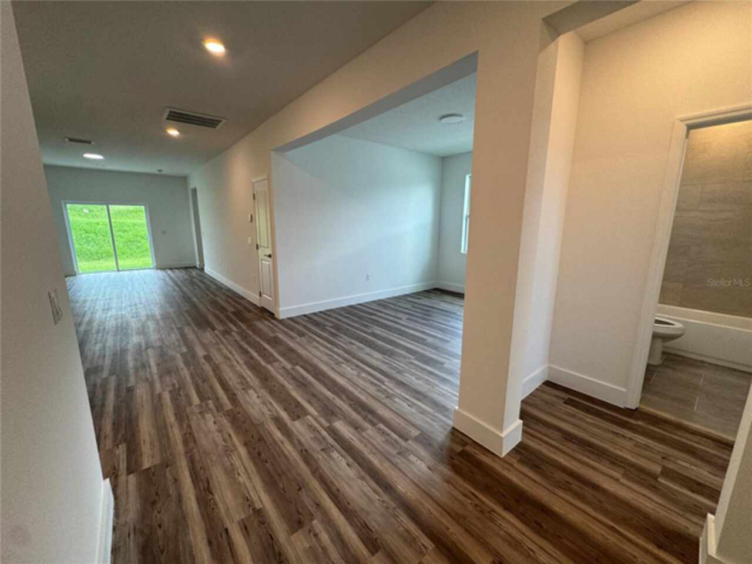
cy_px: 282
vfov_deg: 85.7
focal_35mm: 14
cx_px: 376
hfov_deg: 102.1
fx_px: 304
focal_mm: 2.22
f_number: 2.2
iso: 125
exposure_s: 1/120
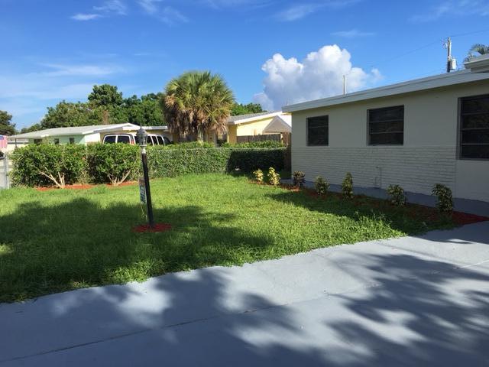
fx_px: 410
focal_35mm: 29
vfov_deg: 48.2
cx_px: 244
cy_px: 184
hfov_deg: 61.7
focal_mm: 4.15
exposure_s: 1/1202
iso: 25
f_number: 2.2
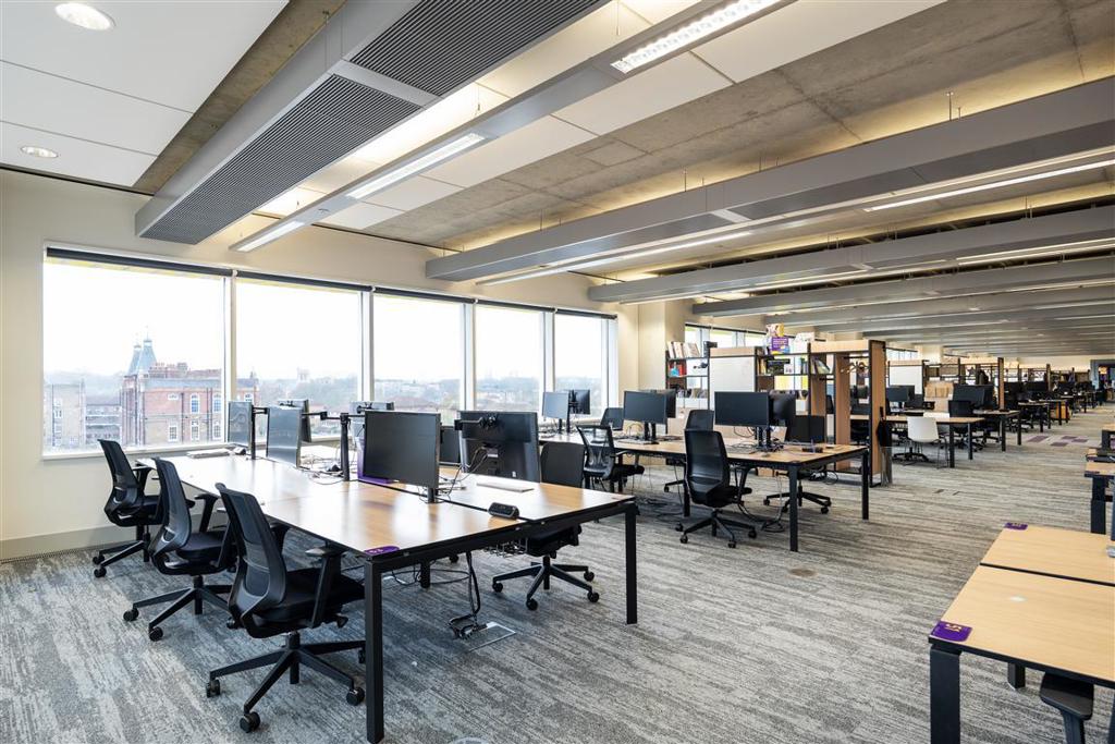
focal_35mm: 20
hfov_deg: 85.4
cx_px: 558
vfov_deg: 63.2
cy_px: 372
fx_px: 604
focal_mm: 19.5
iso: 400
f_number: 8
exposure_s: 1/10
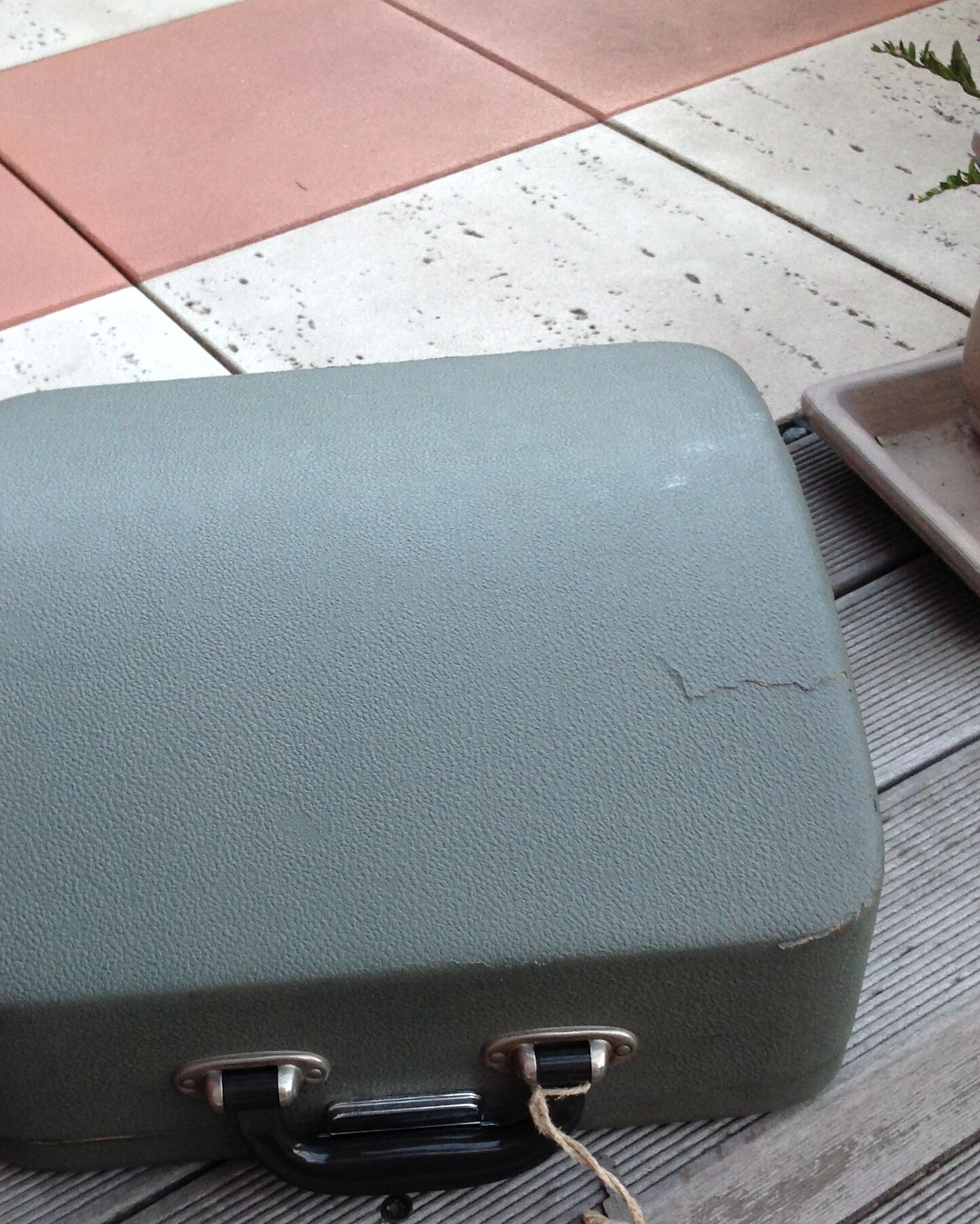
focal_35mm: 49
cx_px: 380
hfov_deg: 30.7
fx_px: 1776
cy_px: 774
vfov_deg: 37.8
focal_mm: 4.28
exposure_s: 1/15
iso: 100
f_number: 2.4
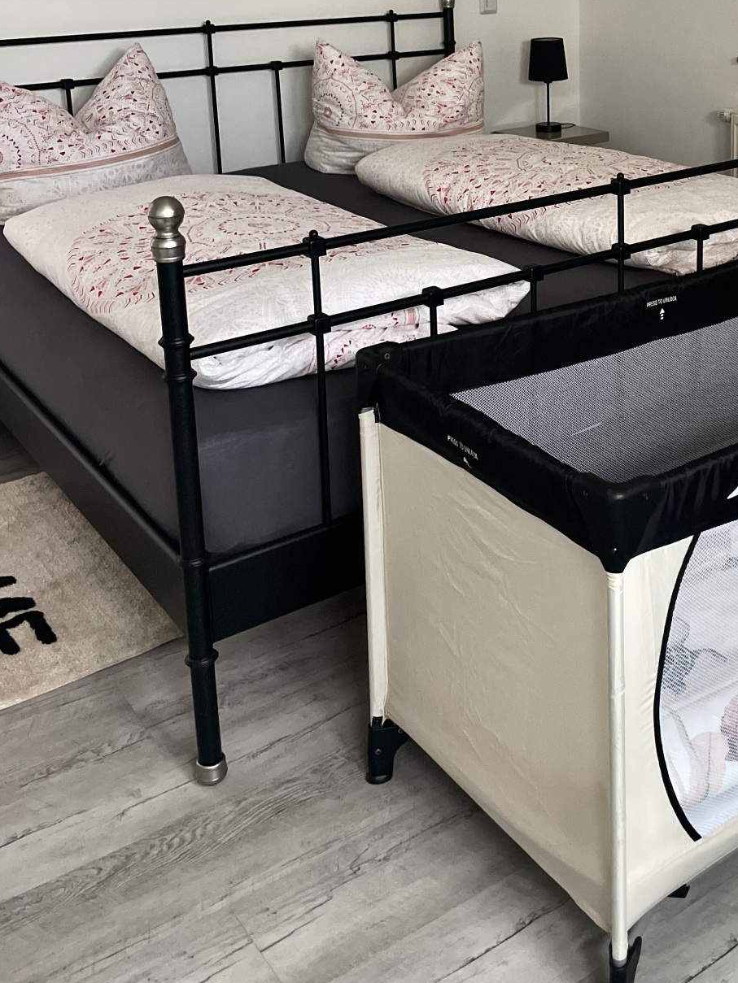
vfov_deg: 42.0
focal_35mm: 43
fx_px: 1222
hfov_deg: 32.8
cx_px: 572
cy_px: 206
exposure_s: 1/40
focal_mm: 4.2
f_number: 1.6
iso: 640
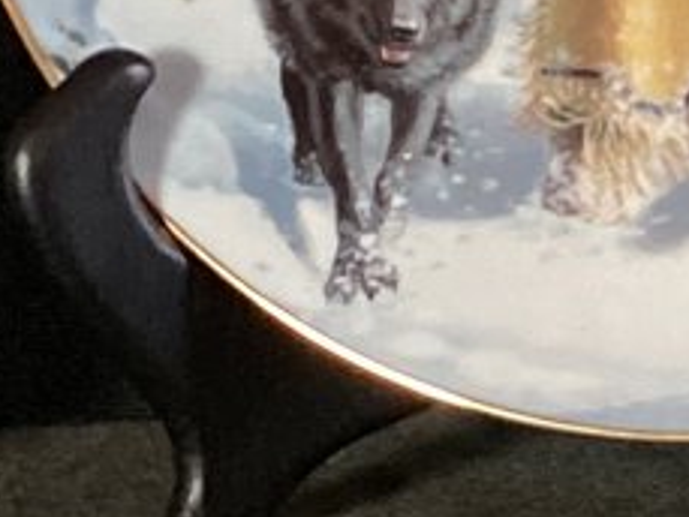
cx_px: 1244
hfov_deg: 9.2
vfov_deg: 7.1
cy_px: 810
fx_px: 4082
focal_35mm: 205
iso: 320
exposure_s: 1/60
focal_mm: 3.3
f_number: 2.4
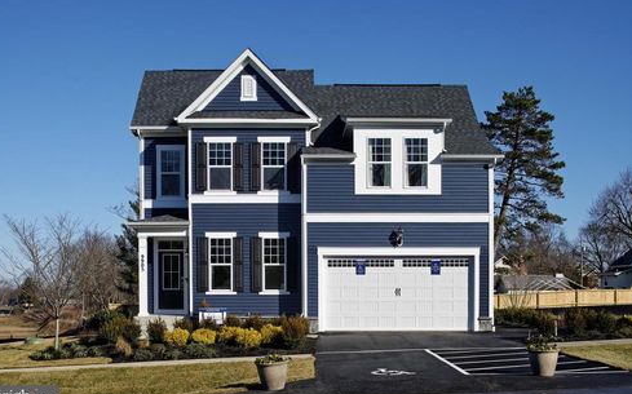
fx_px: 809
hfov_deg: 42.7
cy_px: 192
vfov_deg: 27.4
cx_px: 311
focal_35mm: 47
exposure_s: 1/400
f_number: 8
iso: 100
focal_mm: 45
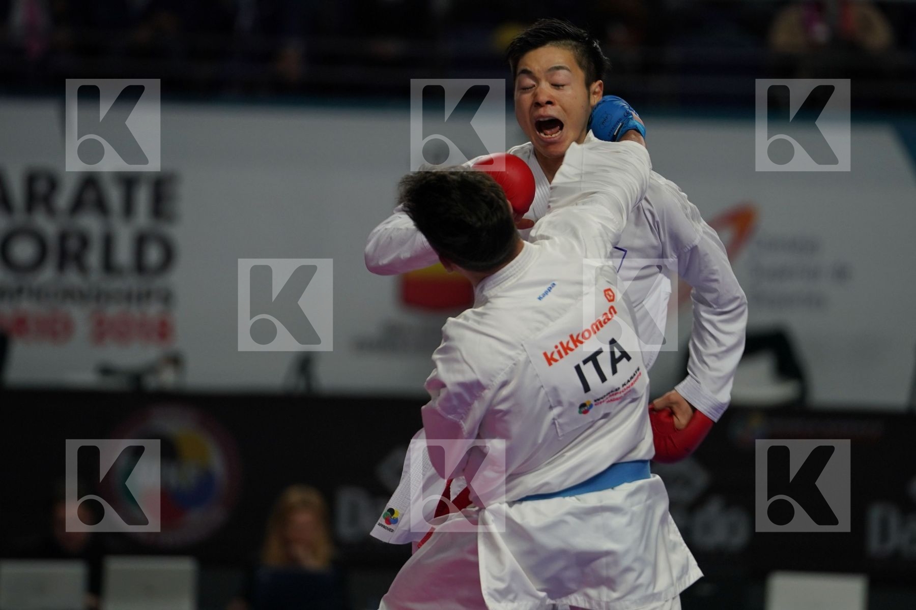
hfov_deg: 6.9
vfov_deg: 4.6
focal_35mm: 300
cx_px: 458
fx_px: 7633
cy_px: 305
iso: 800
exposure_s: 1/1000
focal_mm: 200
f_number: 2.8
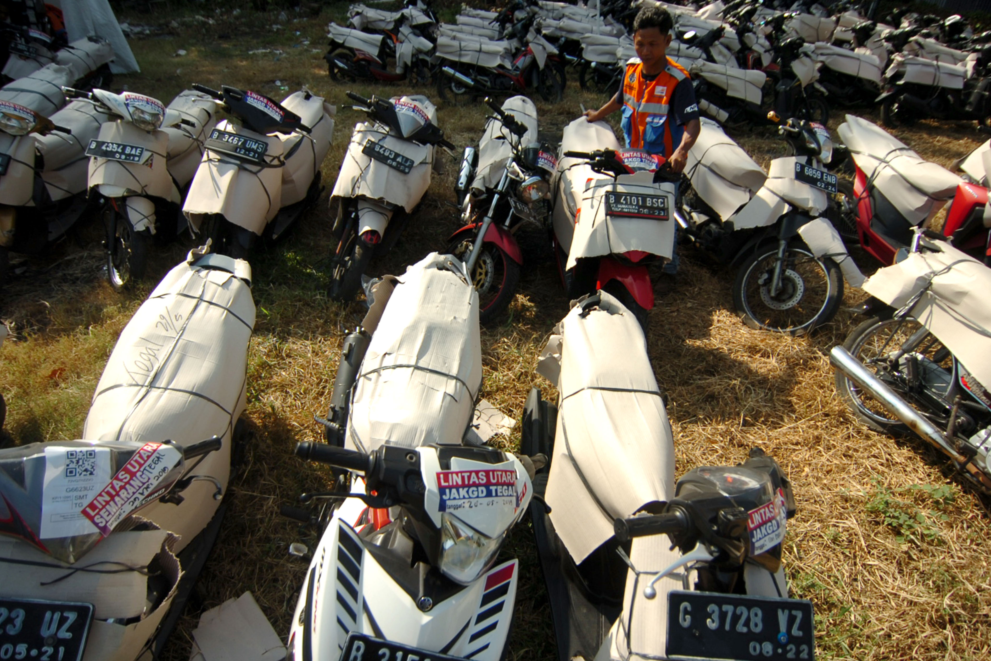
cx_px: 496
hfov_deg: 86.9
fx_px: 523
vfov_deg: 64.6
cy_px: 333
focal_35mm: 19
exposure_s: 1/1600
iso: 200
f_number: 4
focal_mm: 12
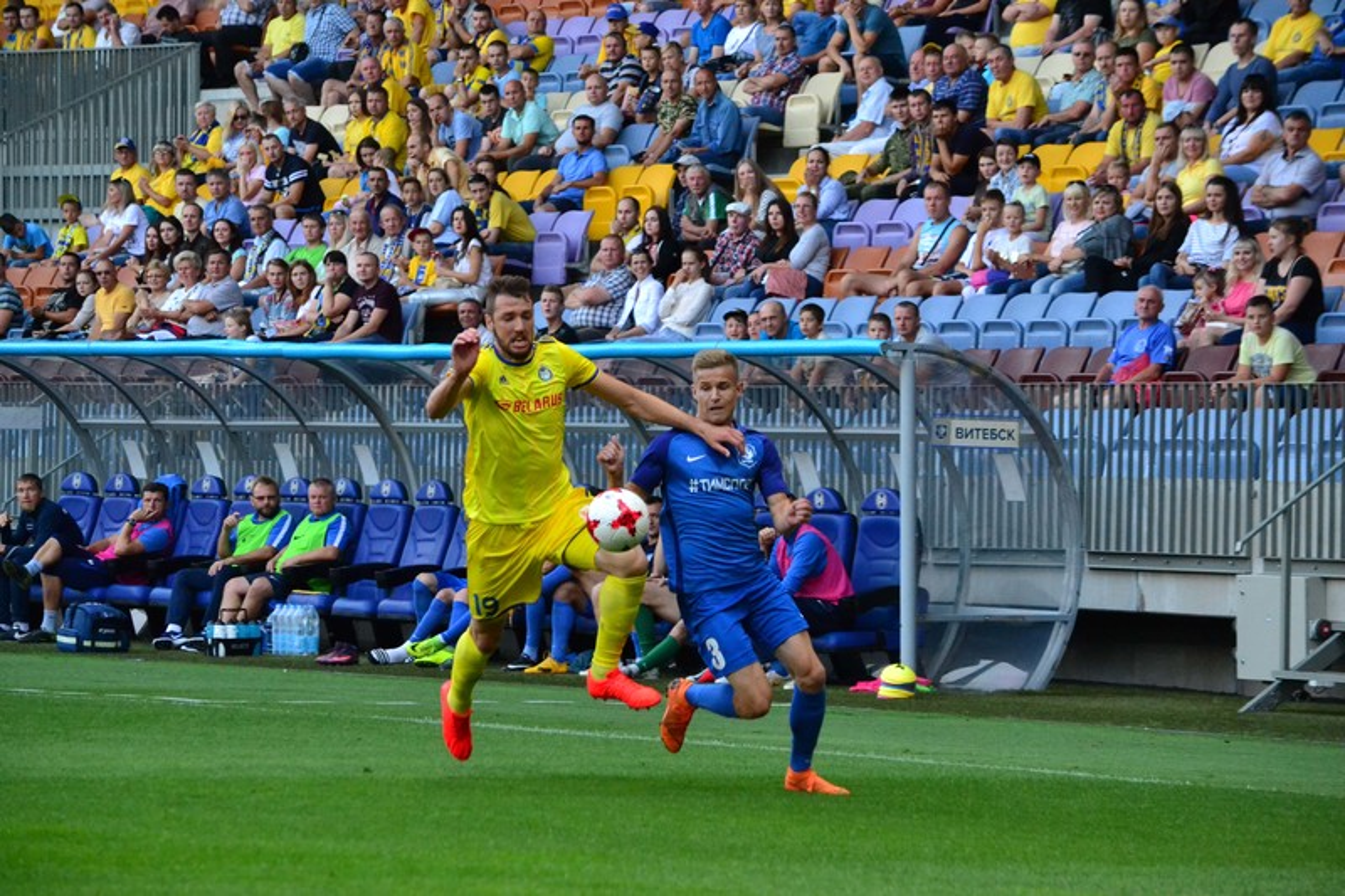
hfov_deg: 11.0
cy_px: 448
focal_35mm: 188
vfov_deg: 7.3
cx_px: 672
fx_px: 7003
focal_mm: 125
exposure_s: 1/1000
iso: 3200
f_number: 5.6
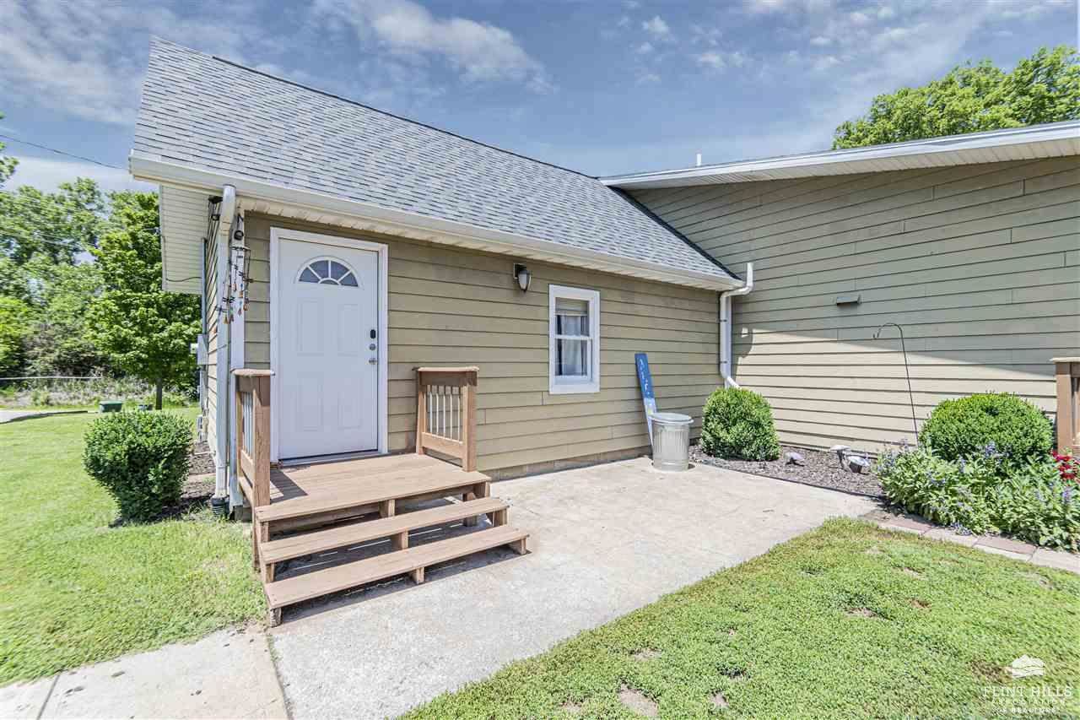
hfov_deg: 100.4
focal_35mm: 15
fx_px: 450
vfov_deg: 77.3
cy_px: 360
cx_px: 540
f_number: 7.1
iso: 100
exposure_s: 1/200
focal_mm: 10
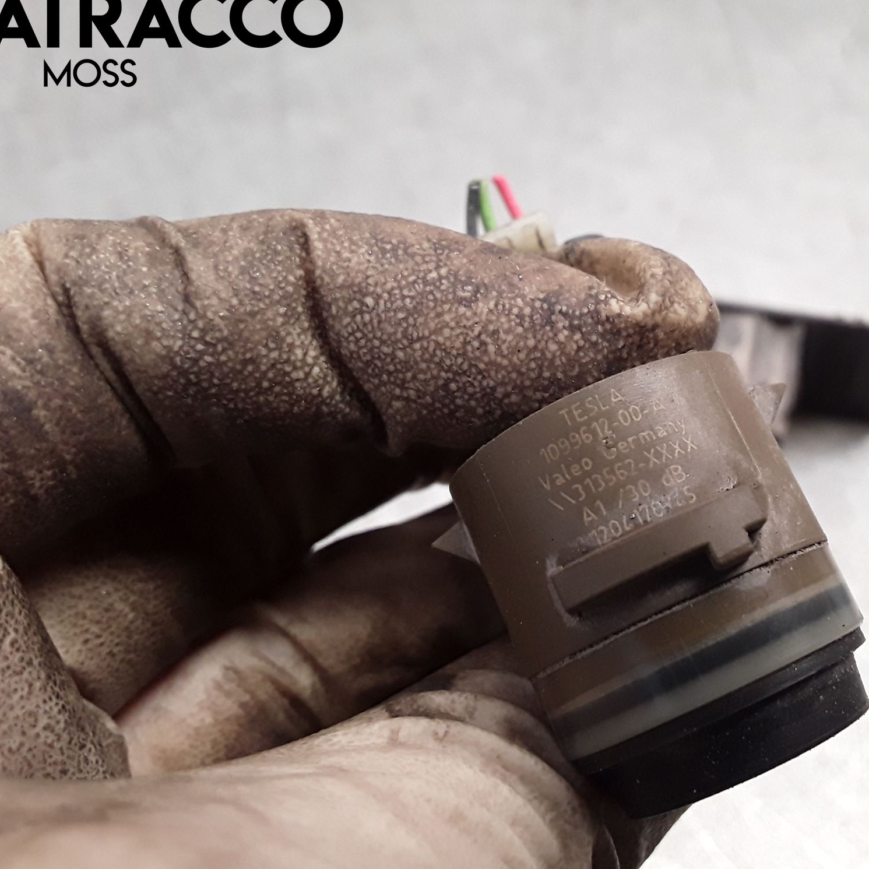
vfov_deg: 48.5
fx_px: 966
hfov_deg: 47.6
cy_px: 432
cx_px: 582
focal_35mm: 34
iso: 100
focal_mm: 2.91
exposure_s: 1/100
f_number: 1.9
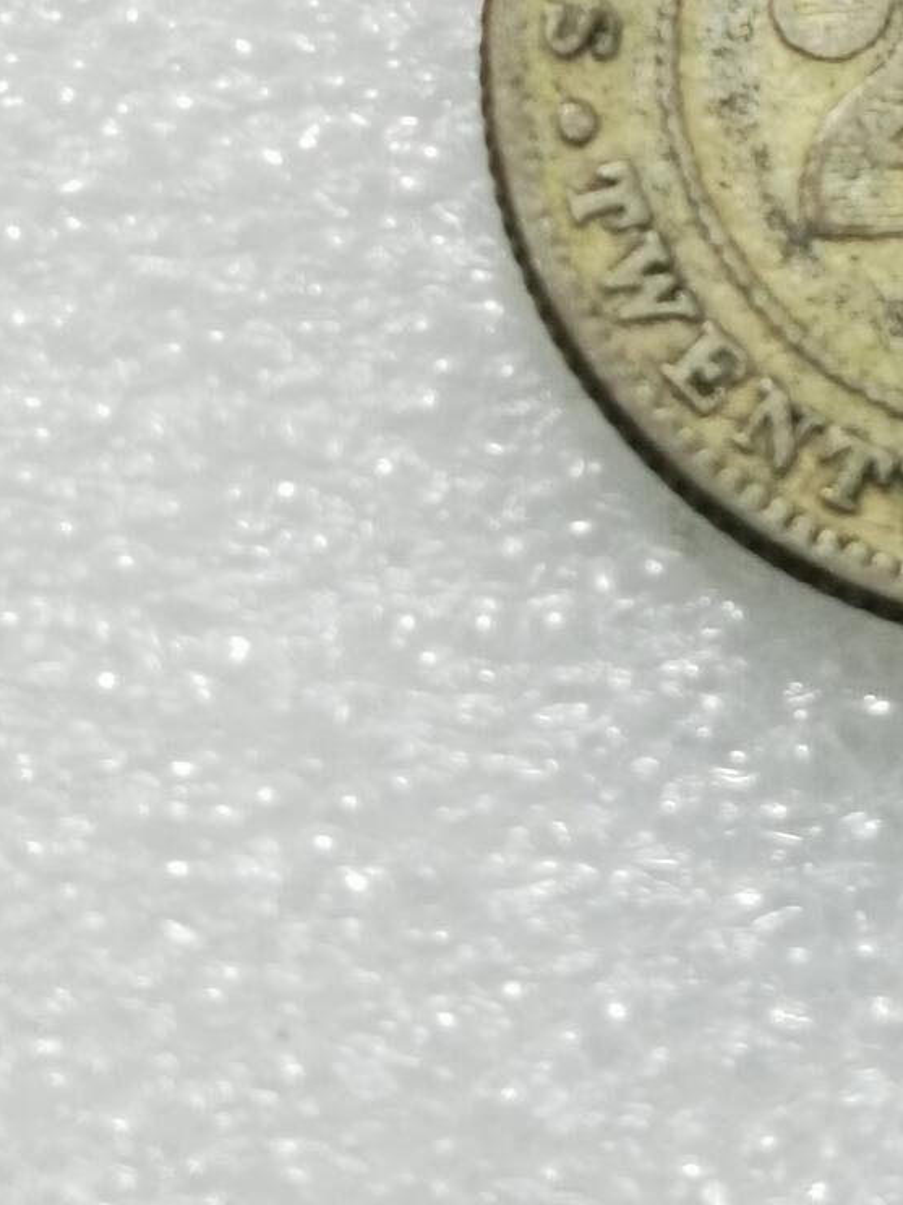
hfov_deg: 10.3
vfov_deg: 13.7
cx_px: 986
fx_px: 4975
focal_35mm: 143
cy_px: 148
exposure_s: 1/100
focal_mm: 6.67
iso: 100
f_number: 1.9
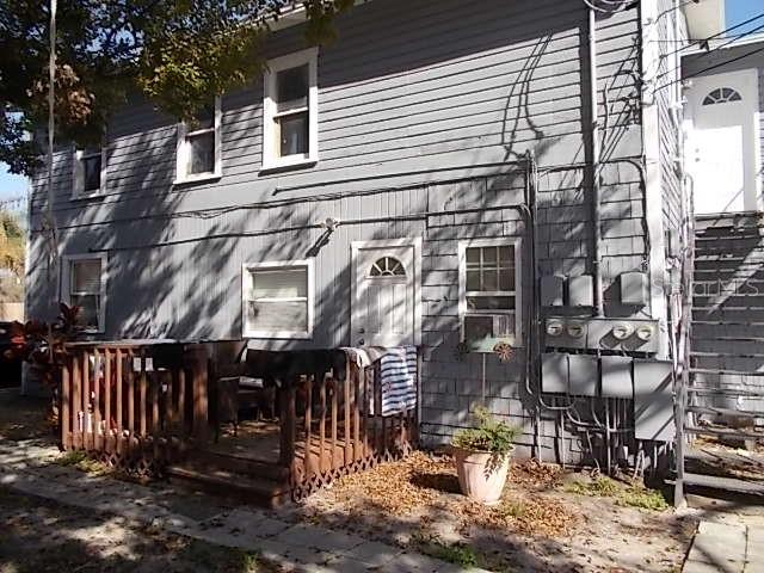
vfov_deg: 53.1
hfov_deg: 67.3
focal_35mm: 26
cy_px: 286
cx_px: 382
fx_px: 574
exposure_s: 1/80
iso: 80
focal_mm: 4.6
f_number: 8
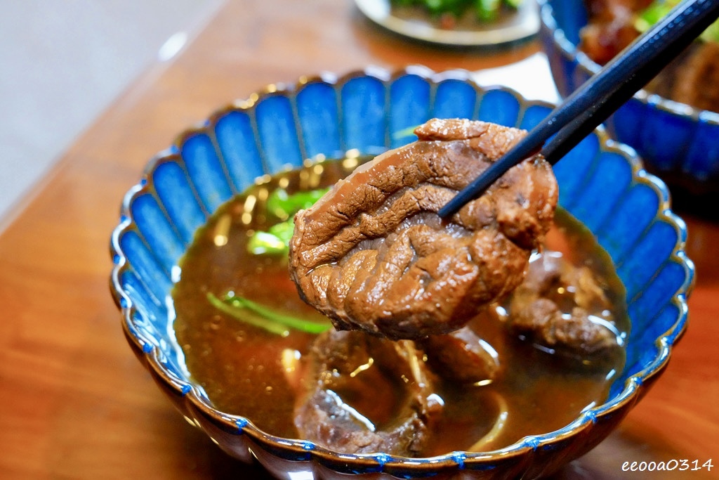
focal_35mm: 43
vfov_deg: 31.2
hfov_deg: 45.4
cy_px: 240
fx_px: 859
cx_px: 360
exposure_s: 1/125
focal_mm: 43
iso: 6400
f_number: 6.3
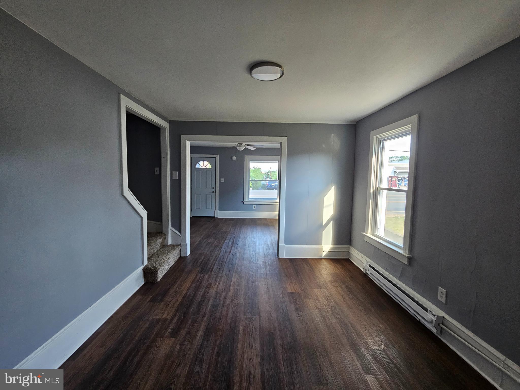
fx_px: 195
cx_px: 260
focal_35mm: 13
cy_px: 195
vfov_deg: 89.9
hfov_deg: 106.2
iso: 200
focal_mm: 2.2
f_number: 2.2
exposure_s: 1/60
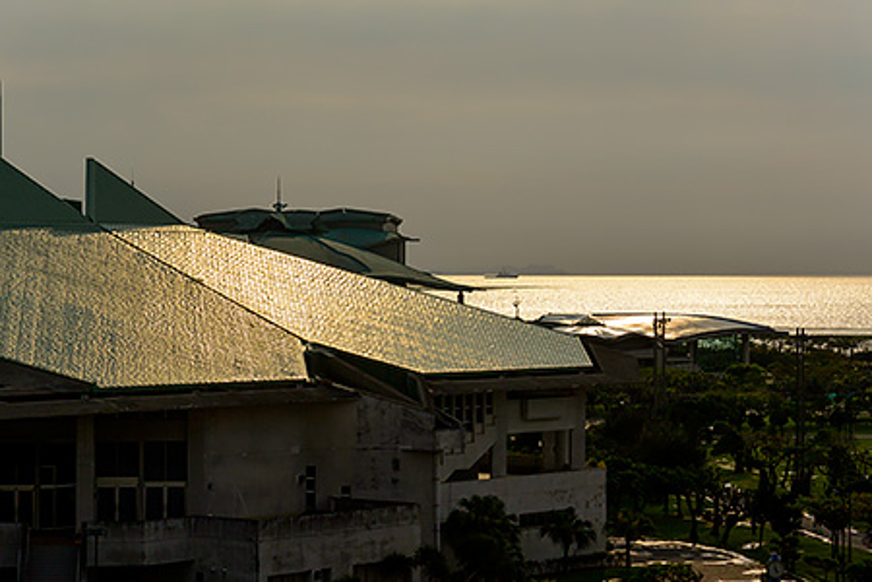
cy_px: 291
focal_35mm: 111
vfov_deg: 12.3
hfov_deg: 18.4
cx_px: 436
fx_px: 2688
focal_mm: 41.2
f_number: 9
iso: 160
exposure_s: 1/2500
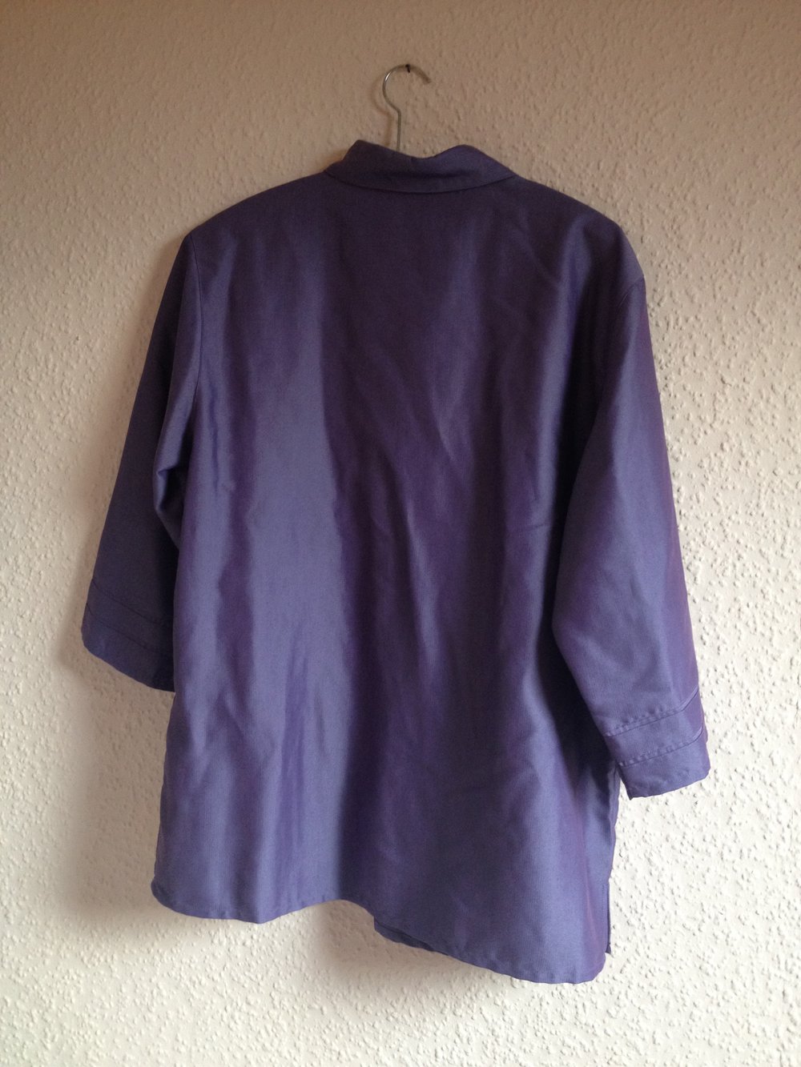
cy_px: 534
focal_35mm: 35
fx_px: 1080
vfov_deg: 52.6
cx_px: 400
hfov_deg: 40.7
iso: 125
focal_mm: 4.28
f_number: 2.4
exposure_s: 1/20
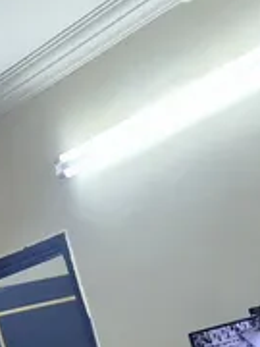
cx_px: 277
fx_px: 921
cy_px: 401
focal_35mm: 92
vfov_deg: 20.1
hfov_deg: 15.7
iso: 160
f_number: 1.8
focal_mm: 6.4
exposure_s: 1/100
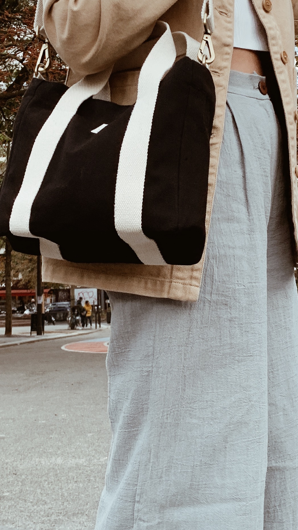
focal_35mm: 61
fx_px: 857
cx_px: 166
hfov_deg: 19.7
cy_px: 252
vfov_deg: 34.3
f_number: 1.8
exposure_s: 1/732
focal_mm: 4.25
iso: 25
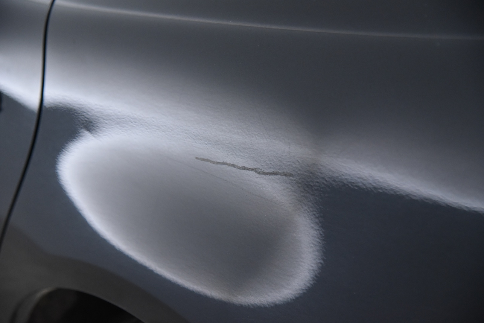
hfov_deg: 32.4
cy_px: 162
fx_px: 834
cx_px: 242
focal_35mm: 62
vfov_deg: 21.9
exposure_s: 1/80
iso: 4000
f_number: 4
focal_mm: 62
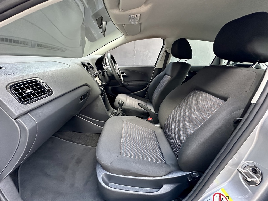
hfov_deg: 102.1
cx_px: 134
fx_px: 108
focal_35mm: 14
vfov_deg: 85.7
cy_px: 100
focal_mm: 2.22
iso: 640
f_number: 2.2
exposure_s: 1/60
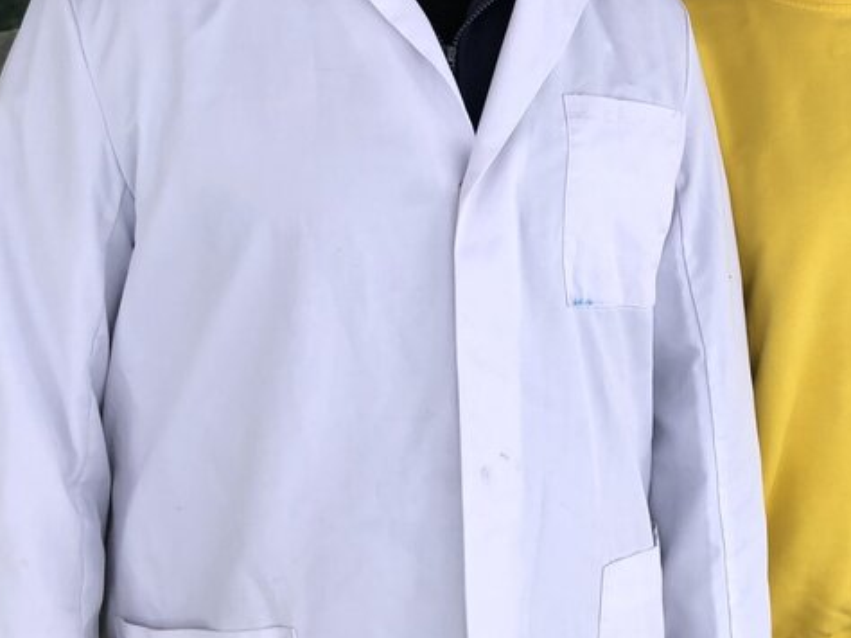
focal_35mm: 65
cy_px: 4
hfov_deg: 28.3
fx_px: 1597
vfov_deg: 21.8
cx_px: 815
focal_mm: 3.99
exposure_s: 1/120
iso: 25
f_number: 1.8
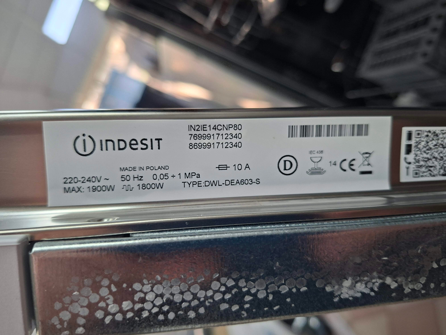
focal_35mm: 23
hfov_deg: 73.9
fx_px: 296
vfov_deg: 58.9
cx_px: 223
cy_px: 168
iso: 160
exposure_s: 1/60
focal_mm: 5.54
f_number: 1.8
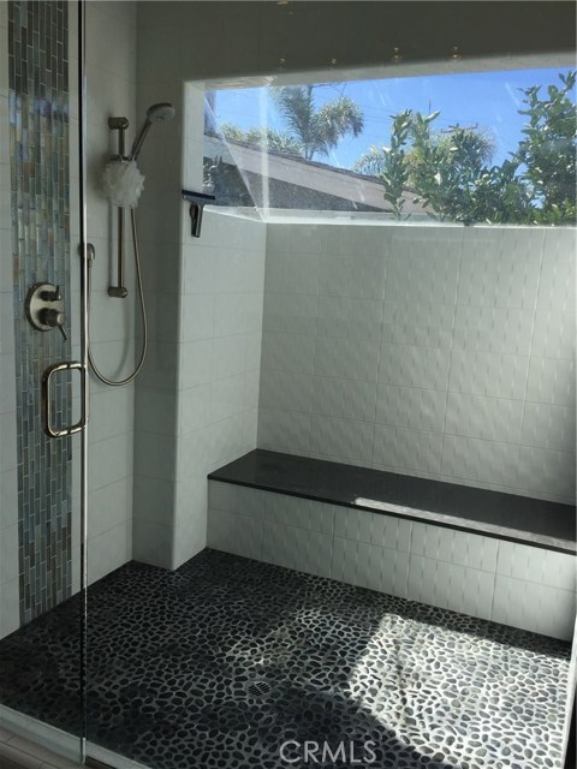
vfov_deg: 61.7
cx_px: 288
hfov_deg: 48.2
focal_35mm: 29
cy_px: 384
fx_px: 645
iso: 32
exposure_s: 1/964
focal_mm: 4.15
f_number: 2.2
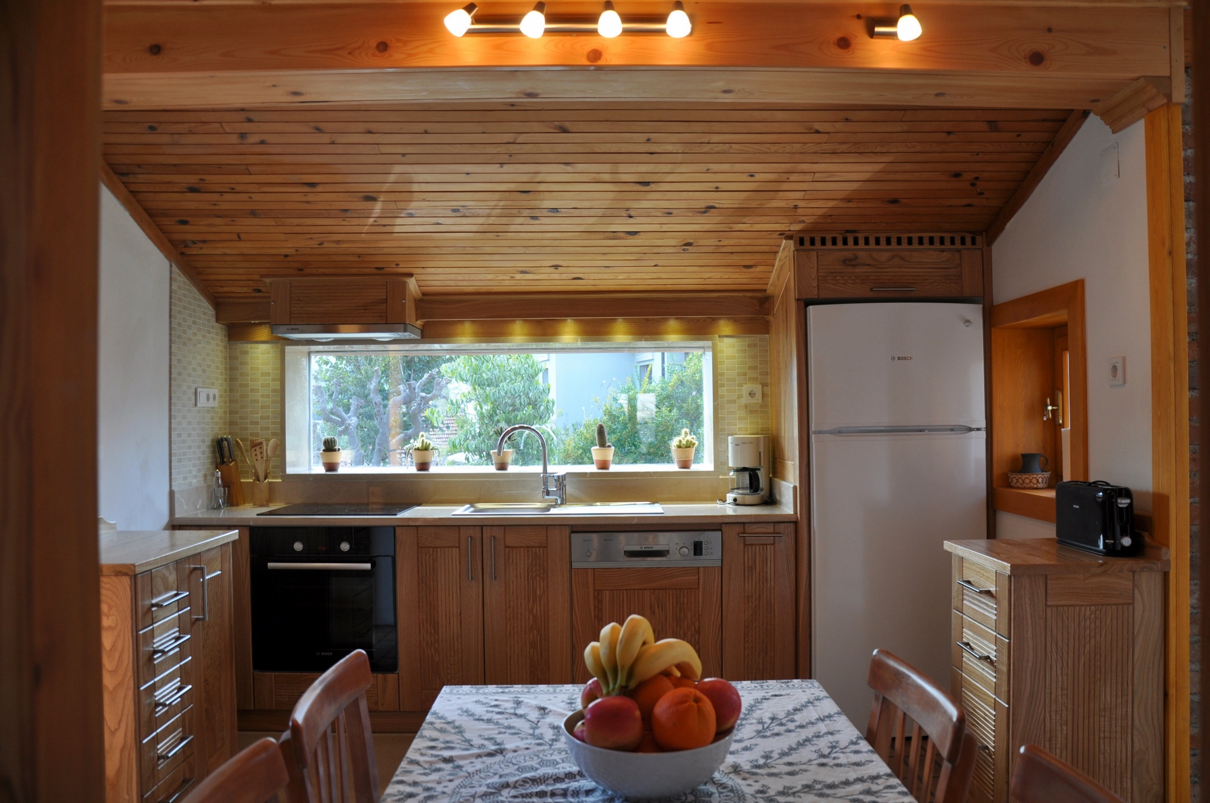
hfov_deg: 67.4
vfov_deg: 47.8
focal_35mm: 27
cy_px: 402
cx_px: 605
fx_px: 906
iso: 200
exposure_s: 1/60
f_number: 4
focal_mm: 18
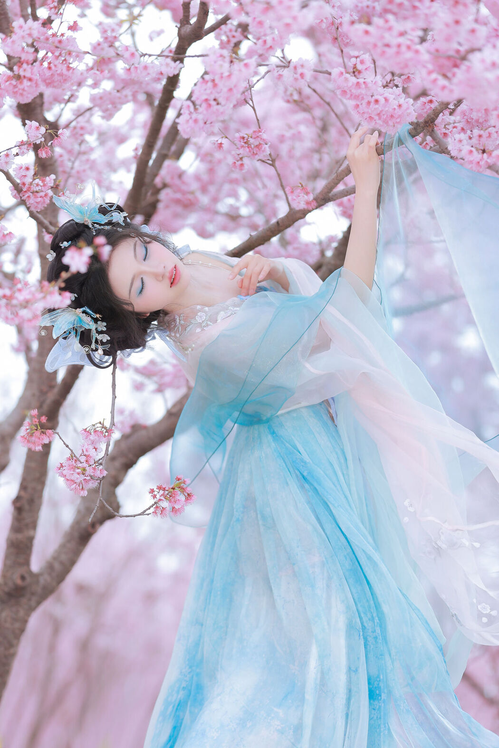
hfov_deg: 11.1
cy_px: 374
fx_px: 2557
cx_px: 250
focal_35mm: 123
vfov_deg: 16.7
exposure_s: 1/400
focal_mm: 123
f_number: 2.8
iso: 250
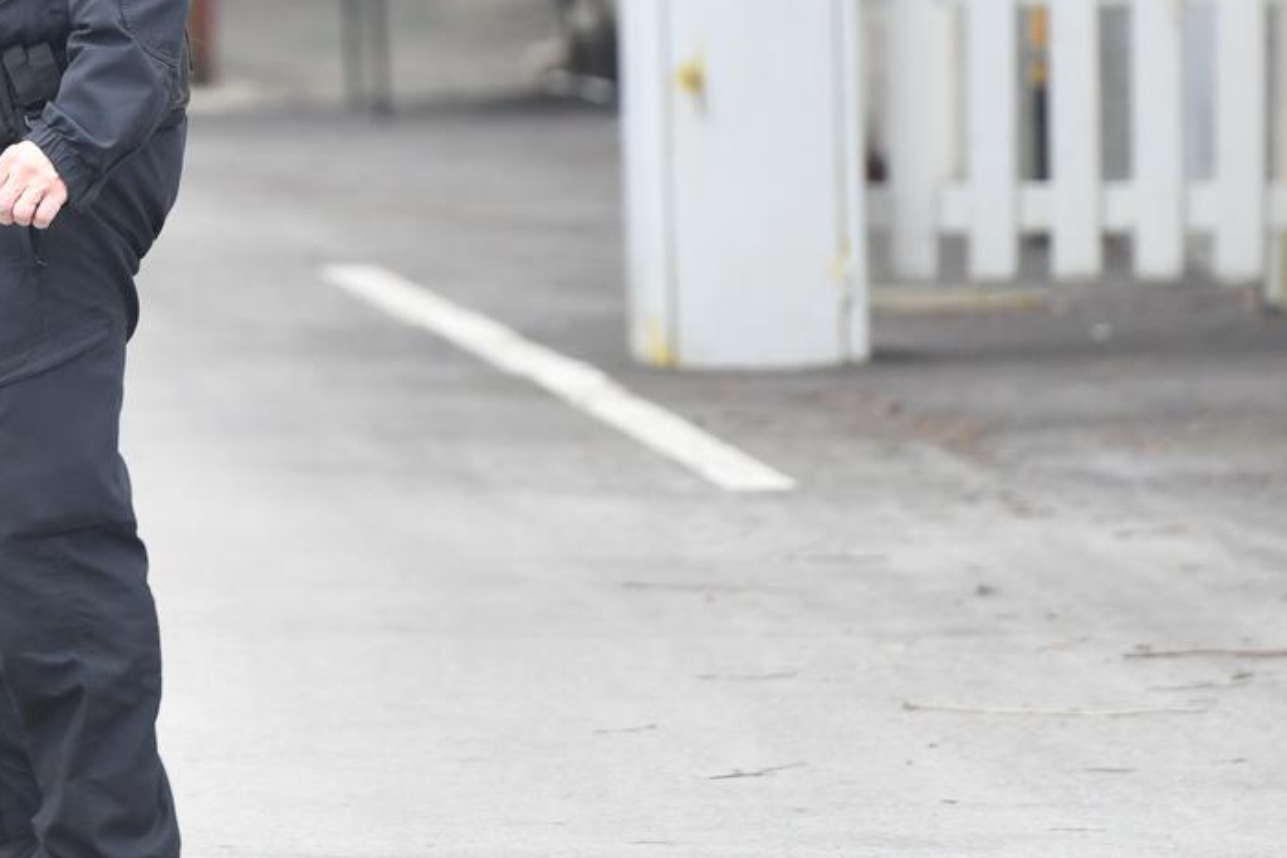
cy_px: 94
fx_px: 16301
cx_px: 108
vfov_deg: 3.0
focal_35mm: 456
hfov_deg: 4.5
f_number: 5
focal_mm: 200
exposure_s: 1/500
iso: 640
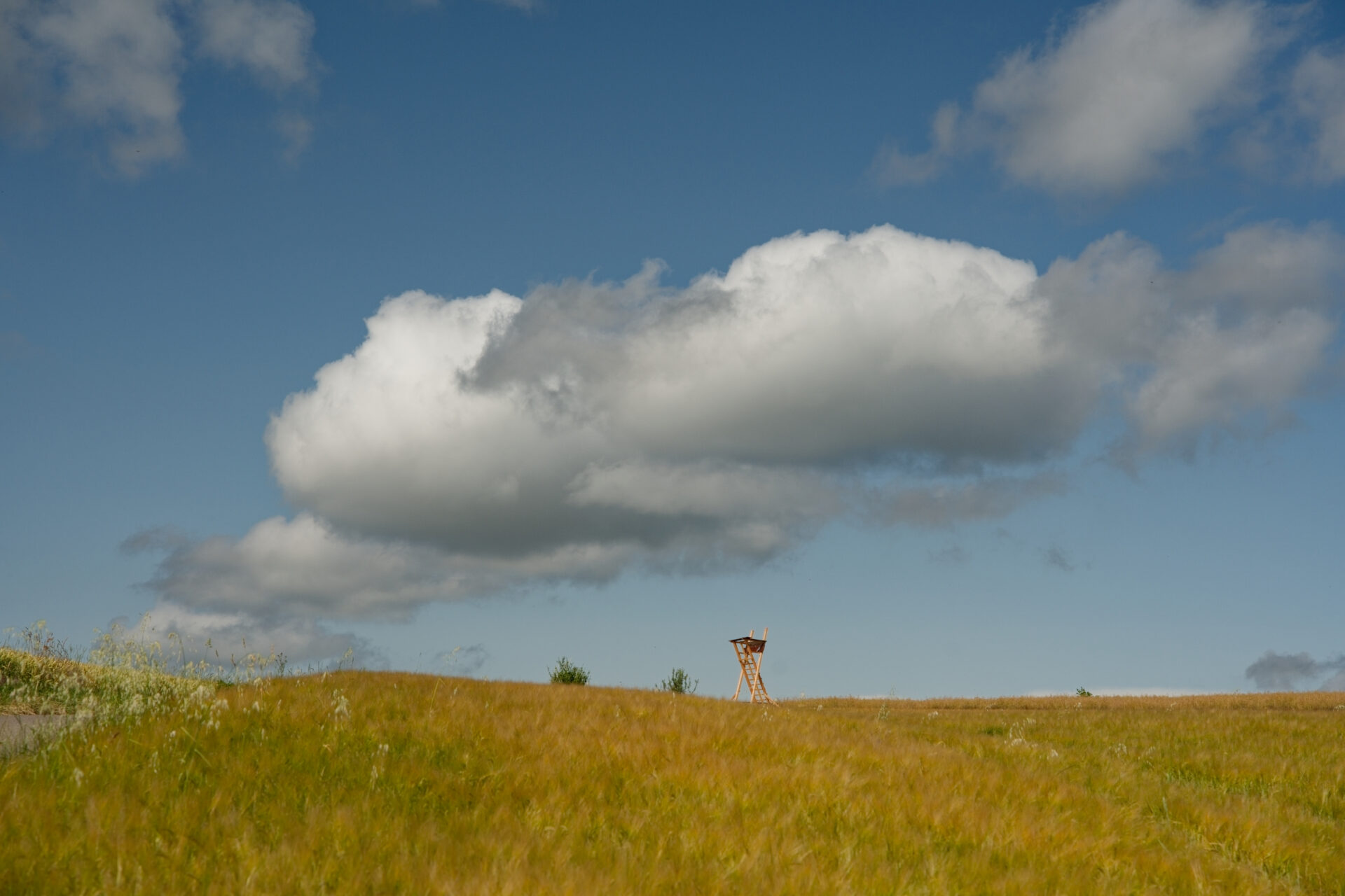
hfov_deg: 27.0
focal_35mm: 75
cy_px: 448
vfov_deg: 18.2
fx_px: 2802
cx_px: 672
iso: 125
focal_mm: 75
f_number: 7.1
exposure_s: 1/500
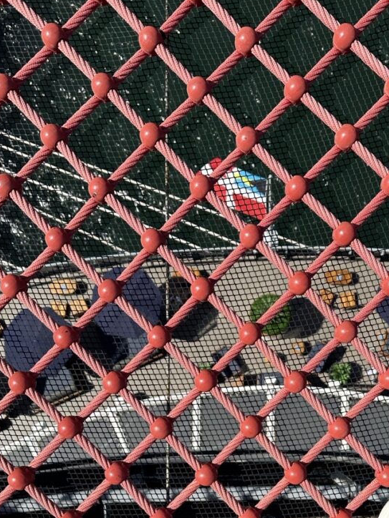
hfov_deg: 34.0
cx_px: 264
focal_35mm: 42
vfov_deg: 42.5
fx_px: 629
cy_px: 425
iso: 80
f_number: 1.78
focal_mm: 6.86
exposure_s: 1/2967
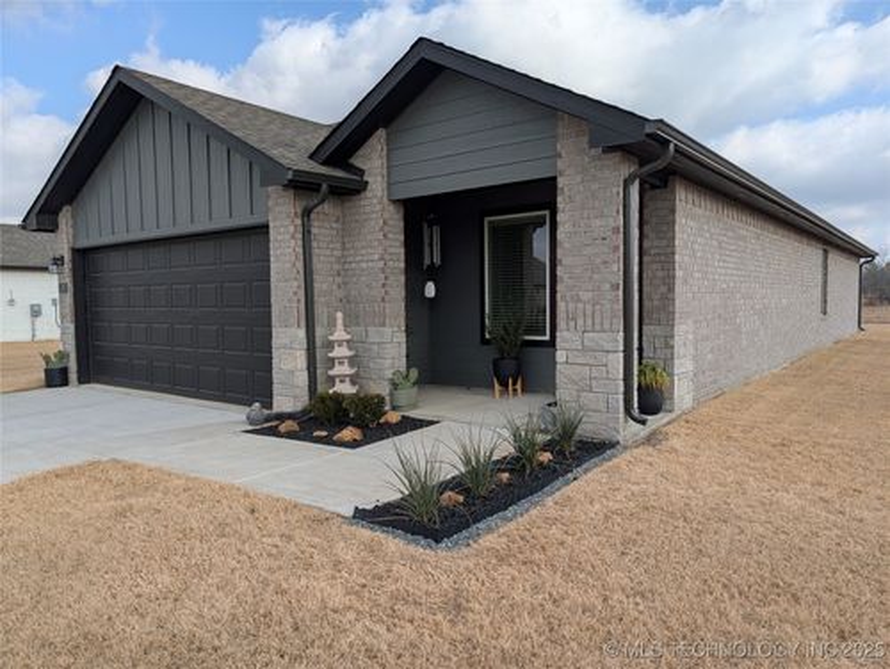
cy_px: 334
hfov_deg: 71.5
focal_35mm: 24
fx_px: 618
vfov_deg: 56.9
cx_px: 445
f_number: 1.68
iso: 20
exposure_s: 1/962
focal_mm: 6.9
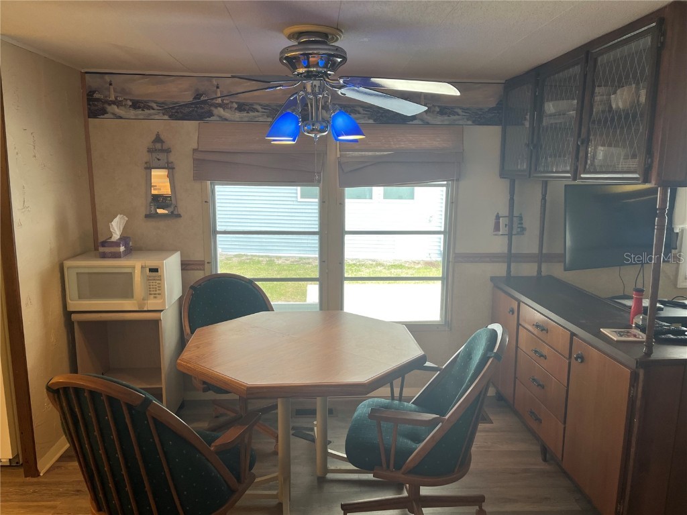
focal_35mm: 26
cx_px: 344
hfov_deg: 67.3
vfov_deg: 53.1
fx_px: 516
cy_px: 258
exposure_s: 1/60
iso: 80
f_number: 1.6
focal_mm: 5.1
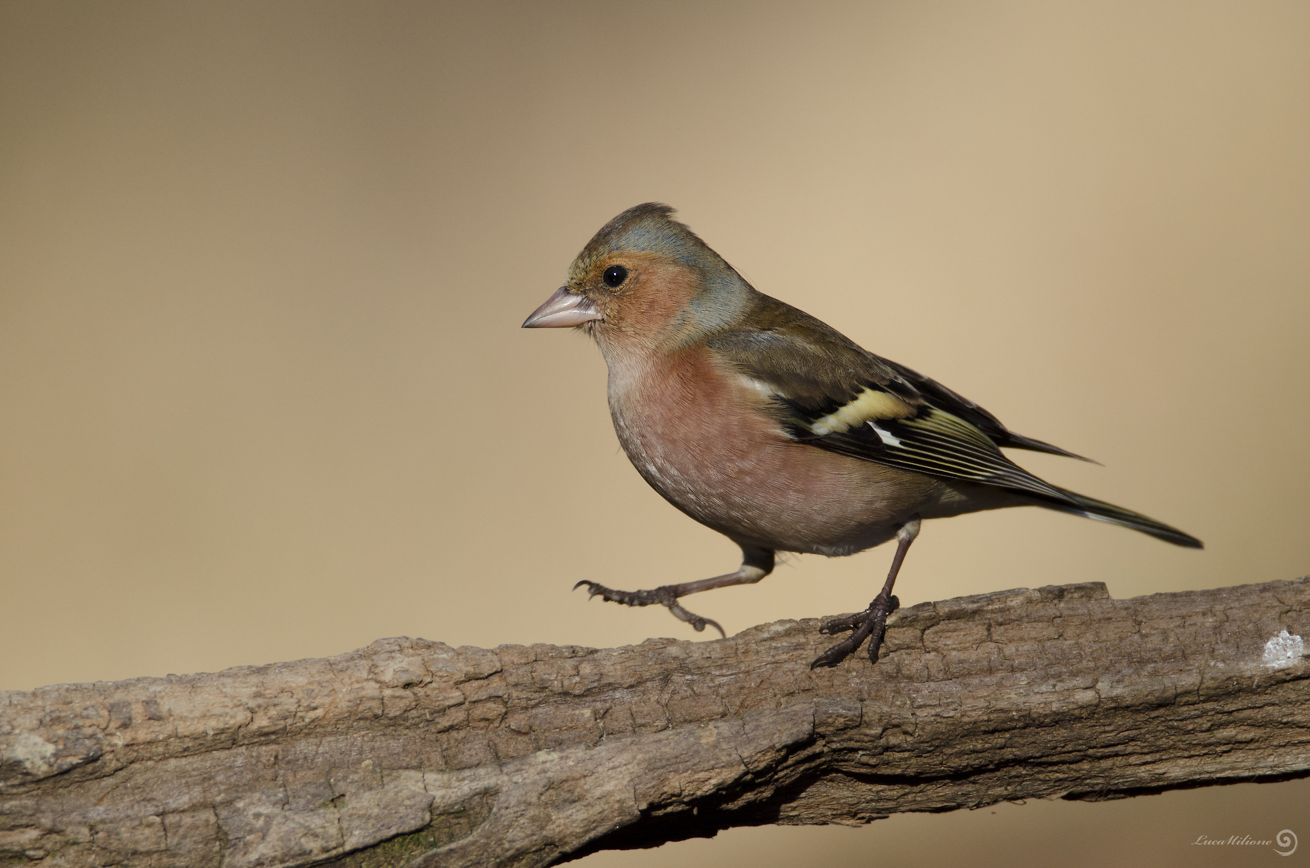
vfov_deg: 1.5
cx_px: 655
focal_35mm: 900
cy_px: 434
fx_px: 32678
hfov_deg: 2.3
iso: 1000
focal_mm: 600
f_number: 7.1
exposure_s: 1/2500
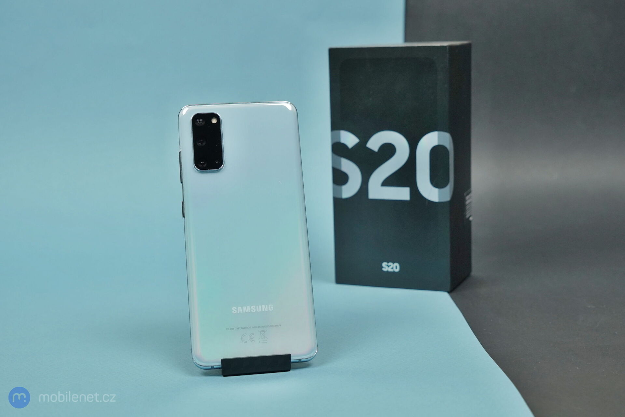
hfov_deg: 44.5
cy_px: 208
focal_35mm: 44
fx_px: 764
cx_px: 312
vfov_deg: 30.5
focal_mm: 44
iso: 1000
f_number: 6.3
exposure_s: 1/160
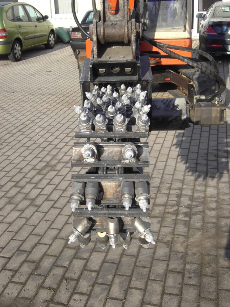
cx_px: 115
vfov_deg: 43.0
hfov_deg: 32.9
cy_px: 154
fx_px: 390
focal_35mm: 44
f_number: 5.6
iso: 50
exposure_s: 1/140
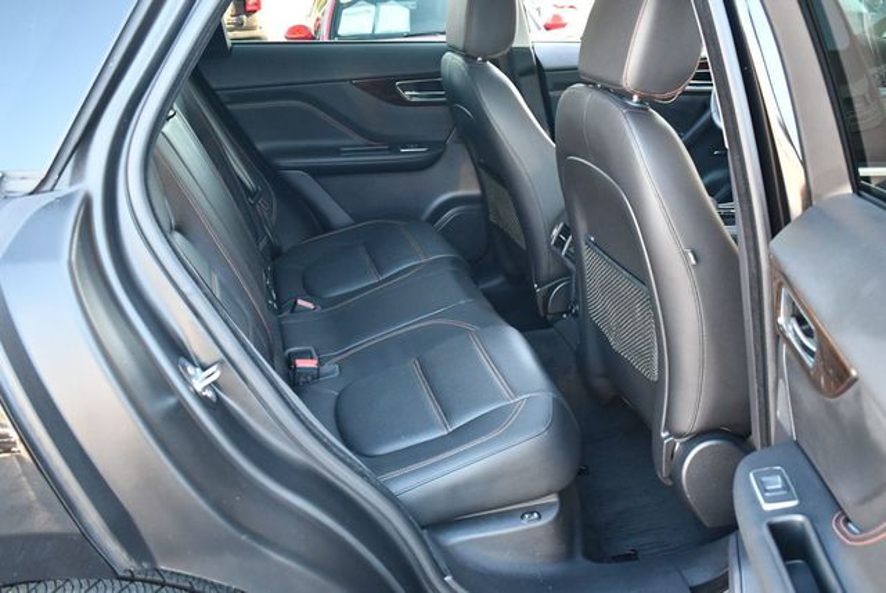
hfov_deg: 53.1
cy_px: 296
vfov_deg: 36.9
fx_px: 887
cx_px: 443
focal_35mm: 36
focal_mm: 18
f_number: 3.5
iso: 1400
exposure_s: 1/125
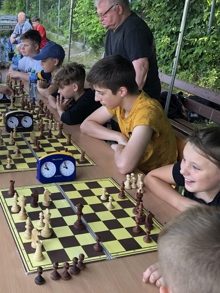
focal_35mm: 44
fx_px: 373
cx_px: 53
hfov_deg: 32.2
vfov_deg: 42.8
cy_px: 121
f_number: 1.8
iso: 40
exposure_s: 1/120
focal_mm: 4
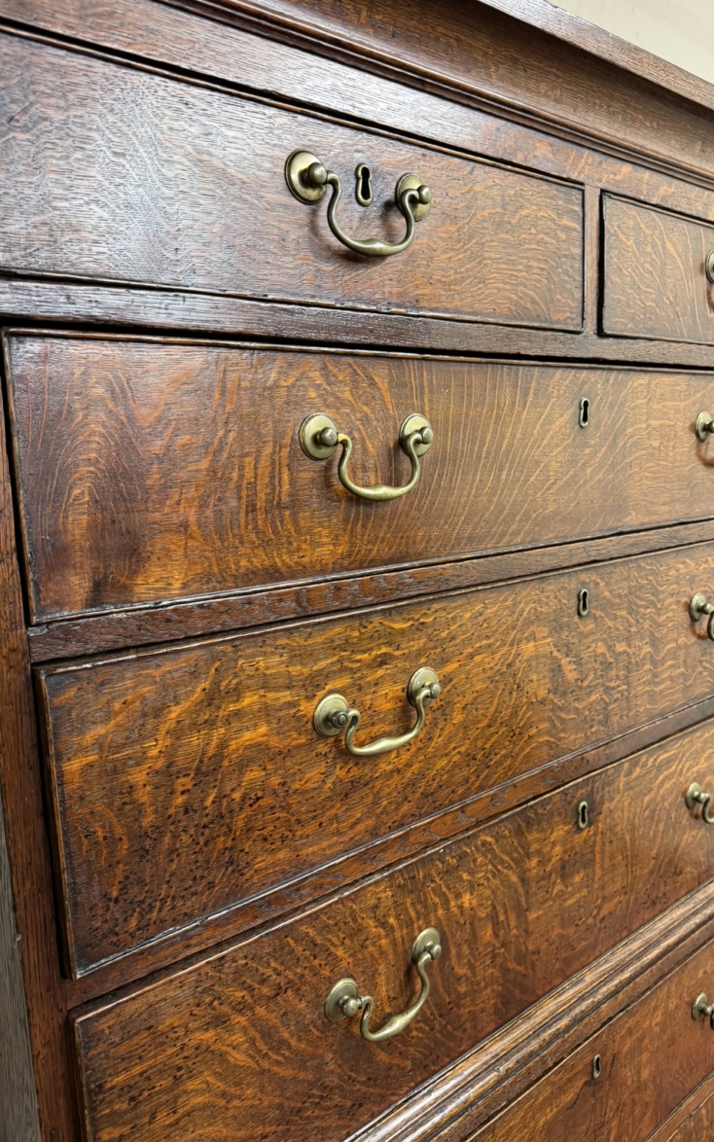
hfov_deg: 47.5
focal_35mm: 26
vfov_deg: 70.4
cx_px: 403
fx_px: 809
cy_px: 581
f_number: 1.78
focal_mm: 6.76
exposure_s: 1/50
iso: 320
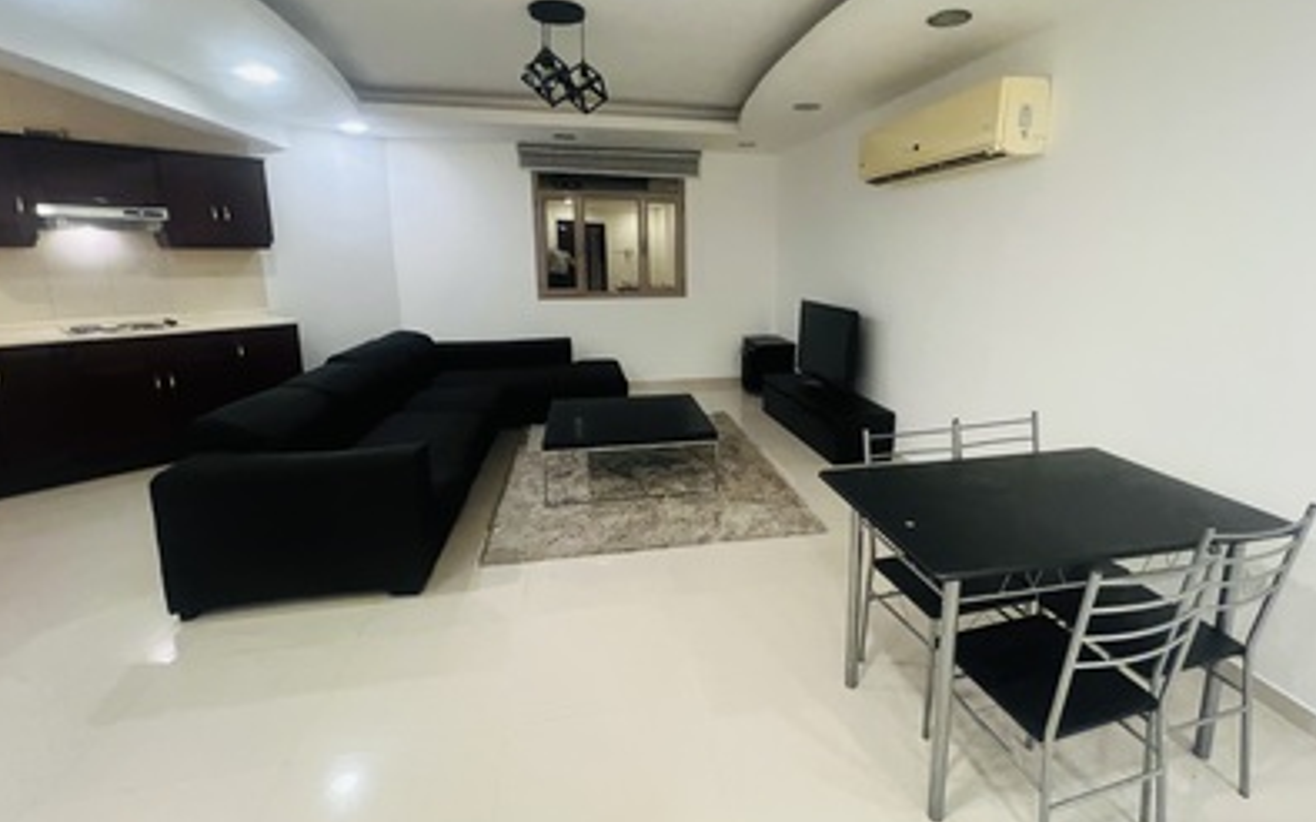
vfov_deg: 71.0
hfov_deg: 97.5
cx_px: 720
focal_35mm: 16
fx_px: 574
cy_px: 363
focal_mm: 1.57
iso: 640
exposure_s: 1/50
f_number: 1.8
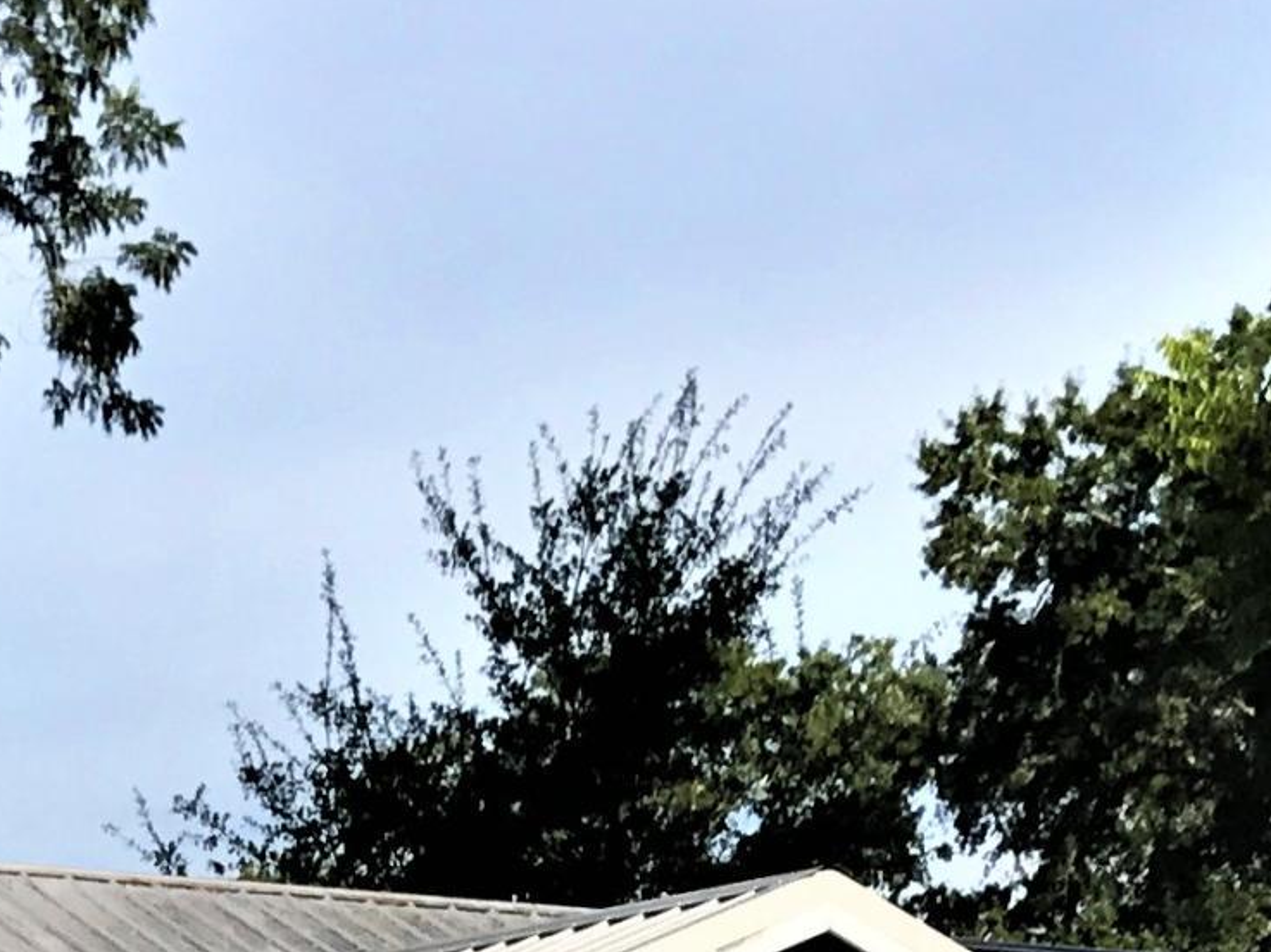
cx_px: -309
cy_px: 1540
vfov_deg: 12.2
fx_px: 4184
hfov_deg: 16.5
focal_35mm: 114
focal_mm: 3.99
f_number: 1.8
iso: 20
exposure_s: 1/2336
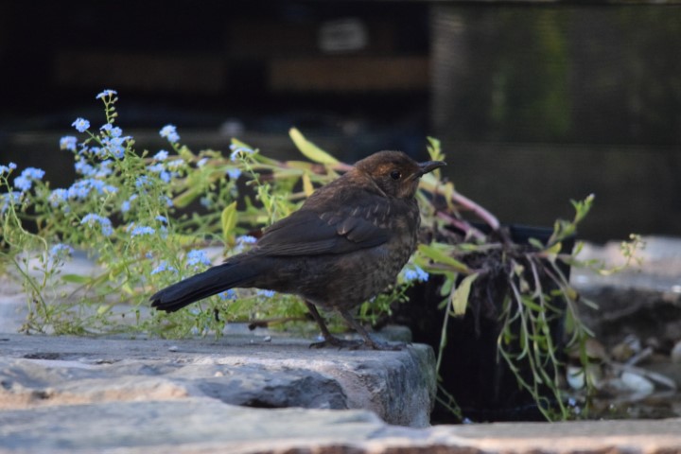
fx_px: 14186
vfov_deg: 1.8
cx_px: 340
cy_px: 227
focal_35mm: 750
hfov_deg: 2.7
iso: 6400
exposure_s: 1/800
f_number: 6.3
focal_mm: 500
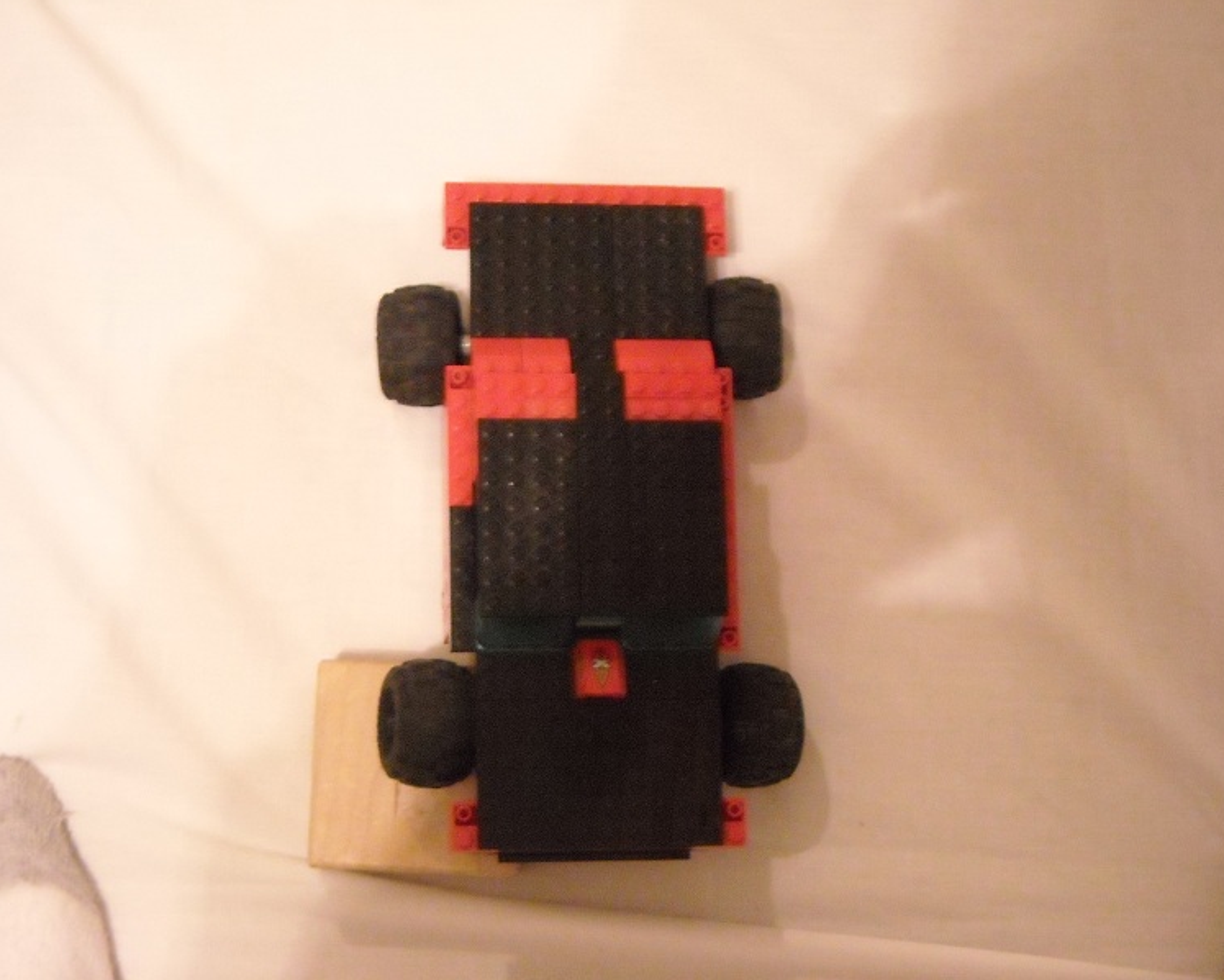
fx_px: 2573
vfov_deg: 21.6
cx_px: 612
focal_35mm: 71
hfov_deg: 26.8
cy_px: 490
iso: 733
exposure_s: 1/8
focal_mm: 11.02
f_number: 3.7
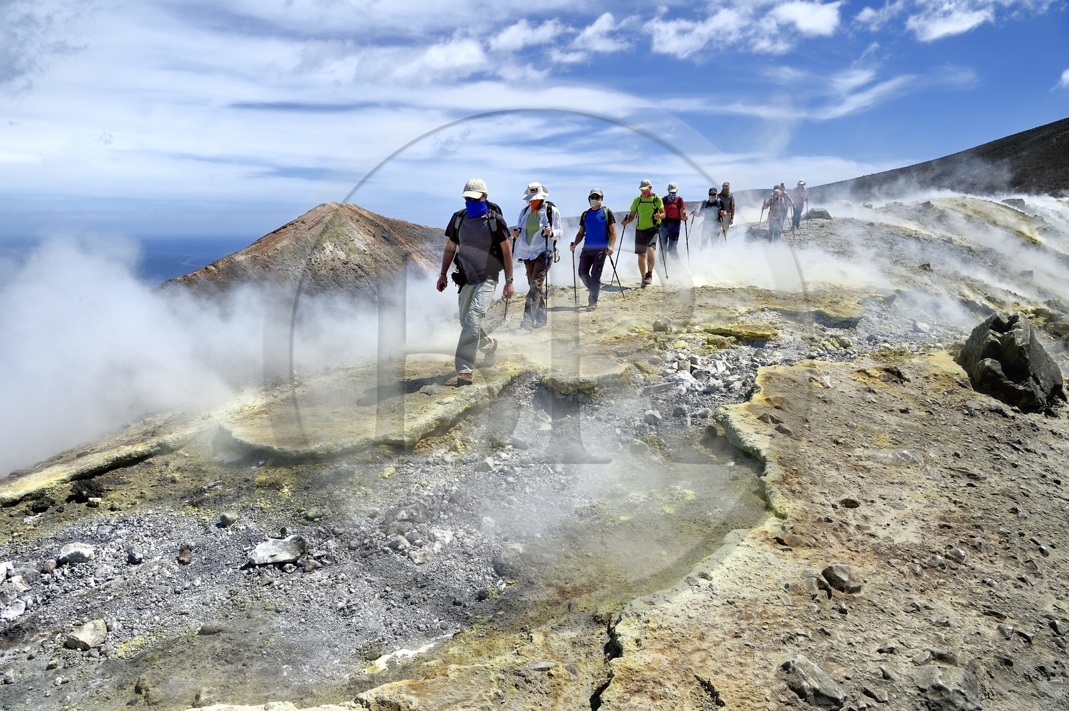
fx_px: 712
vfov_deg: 53.1
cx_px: 534
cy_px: 356
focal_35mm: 24
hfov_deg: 73.8
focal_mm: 24
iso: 200
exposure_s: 1/320
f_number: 16
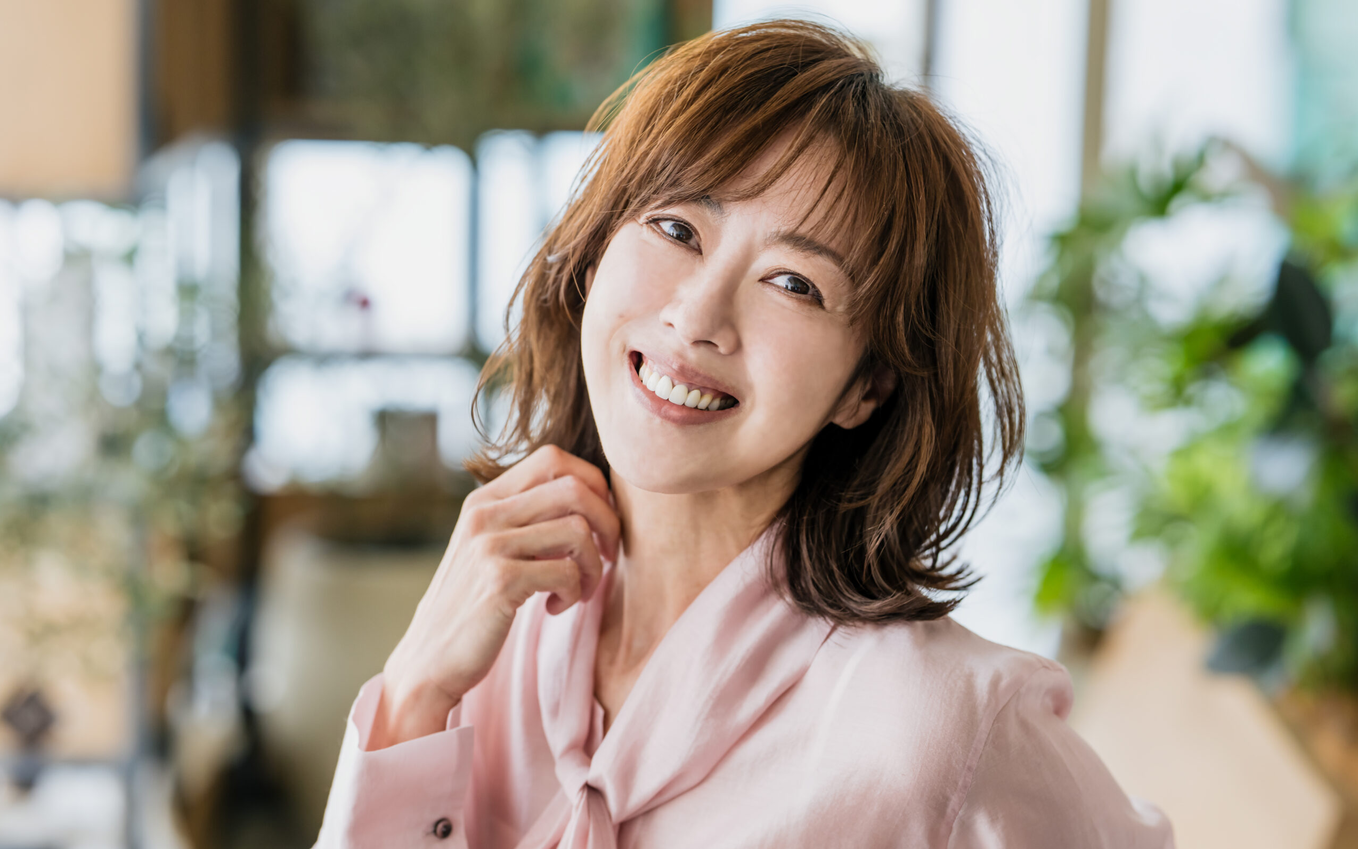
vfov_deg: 15.0
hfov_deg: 23.8
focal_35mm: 87
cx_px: 681
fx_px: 3220
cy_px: 417
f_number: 2.8
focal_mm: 85
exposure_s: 1/125
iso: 800
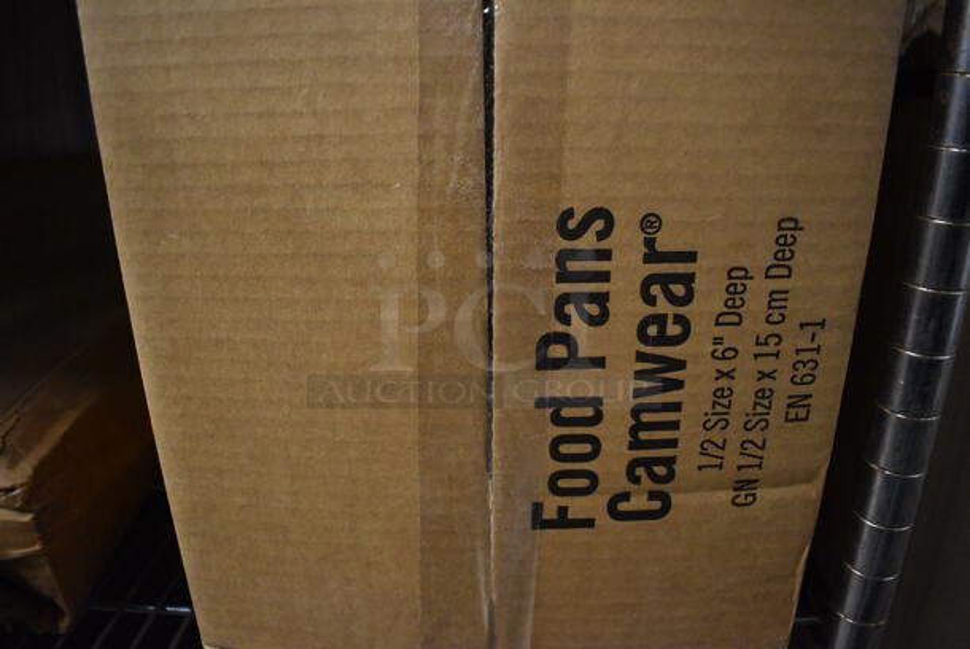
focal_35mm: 27
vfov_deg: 48.0
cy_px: 324
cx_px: 485
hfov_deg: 67.3
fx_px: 728
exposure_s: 1/125
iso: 5600
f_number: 3.5
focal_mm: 18
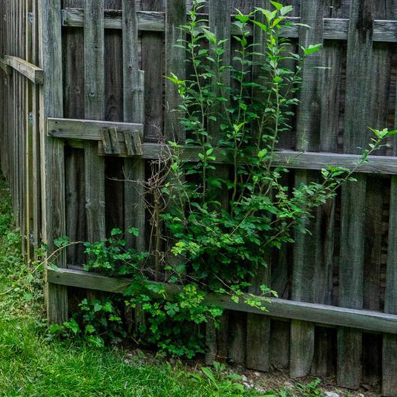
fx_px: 675
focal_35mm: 52
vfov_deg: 31.2
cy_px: 34
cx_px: -282
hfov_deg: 22.5
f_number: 8
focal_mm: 16
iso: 800
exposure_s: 1/320
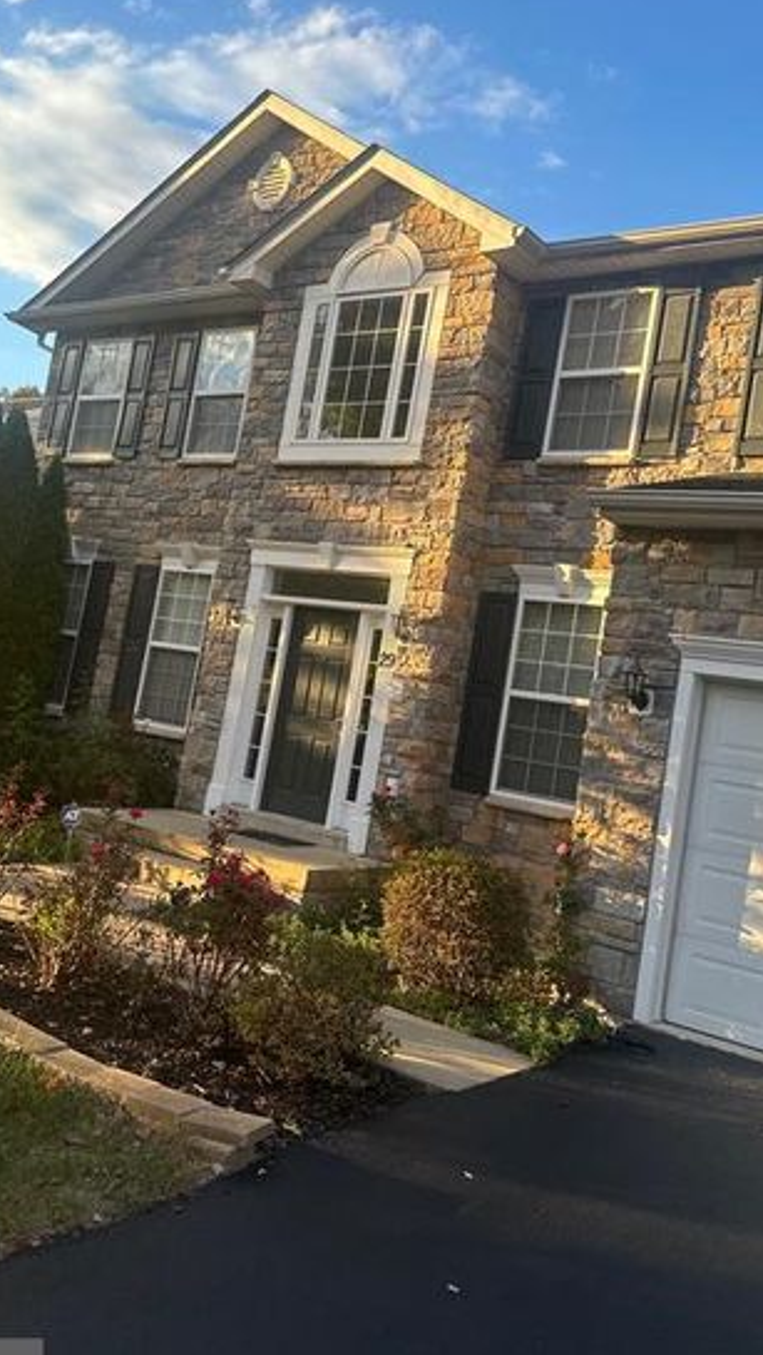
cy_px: 598
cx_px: 395
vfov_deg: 60.8
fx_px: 1150
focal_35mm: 32
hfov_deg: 36.7
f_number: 1.78
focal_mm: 6.86
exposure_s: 1/773
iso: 80
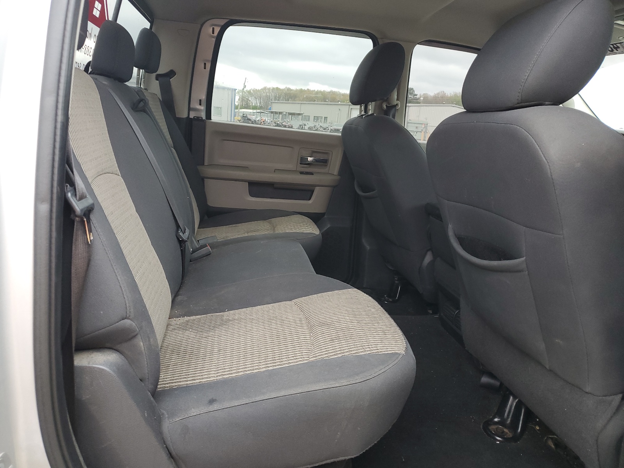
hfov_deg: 67.3
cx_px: 312
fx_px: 469
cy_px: 234
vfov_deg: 53.1
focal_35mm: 26
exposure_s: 1/120
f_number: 1.5
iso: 72
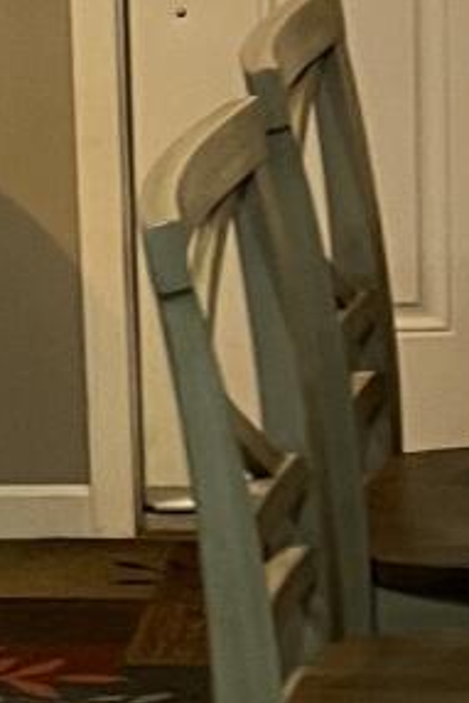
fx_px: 3689
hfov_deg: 6.3
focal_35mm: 189
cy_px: 568
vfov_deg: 10.8
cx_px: -1193
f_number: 1.5
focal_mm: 5.7
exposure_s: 1/60
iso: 160
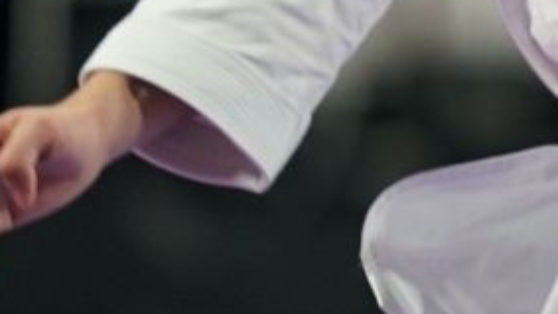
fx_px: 39405
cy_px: -43
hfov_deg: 0.8
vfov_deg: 0.5
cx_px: 1568
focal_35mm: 2664
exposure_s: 1/400
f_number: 2.8
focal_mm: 400
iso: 1000
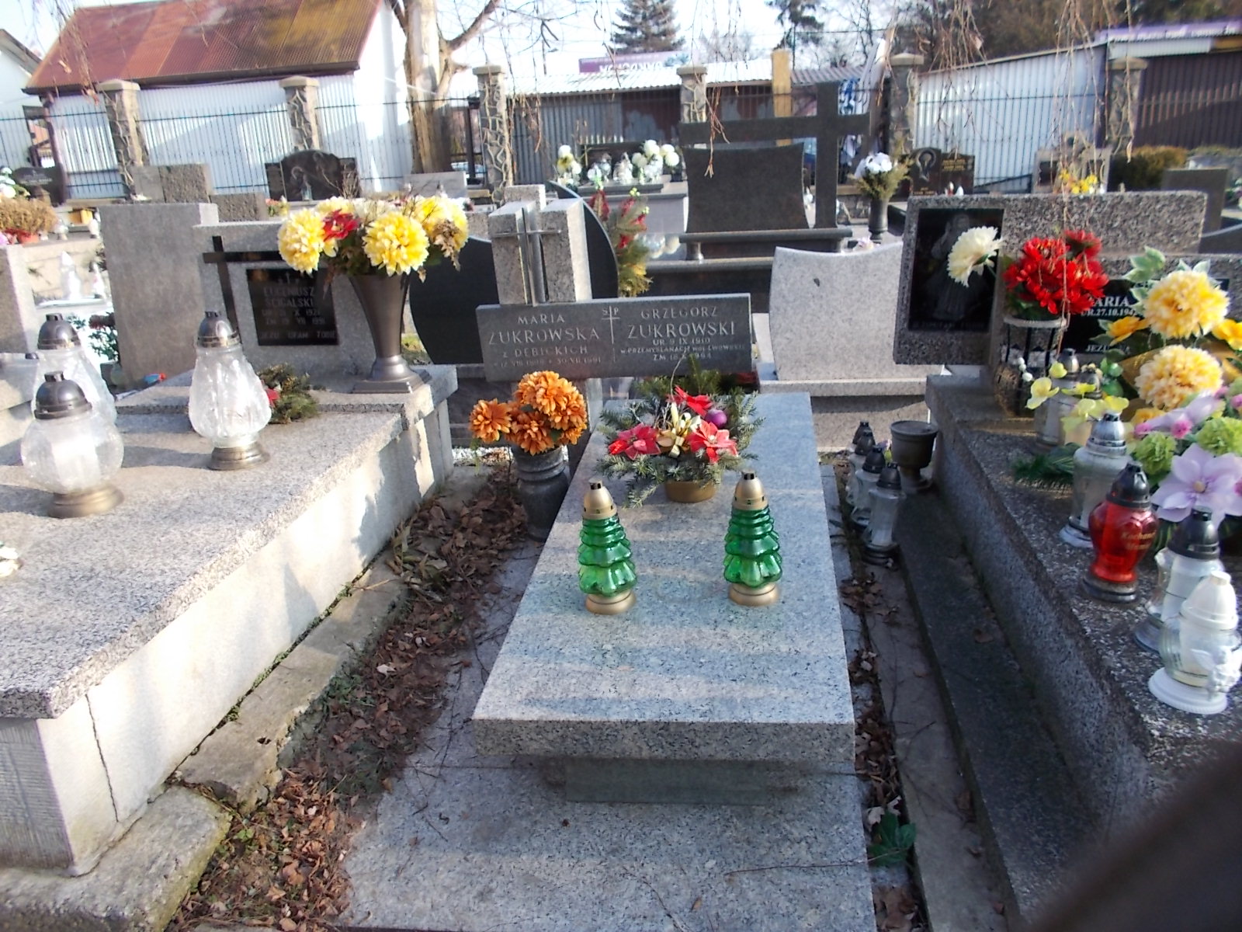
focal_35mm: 26
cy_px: 466
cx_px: 621
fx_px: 933
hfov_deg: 67.3
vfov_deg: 53.1
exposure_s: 1/200
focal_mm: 4.6
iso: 80
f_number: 3.2
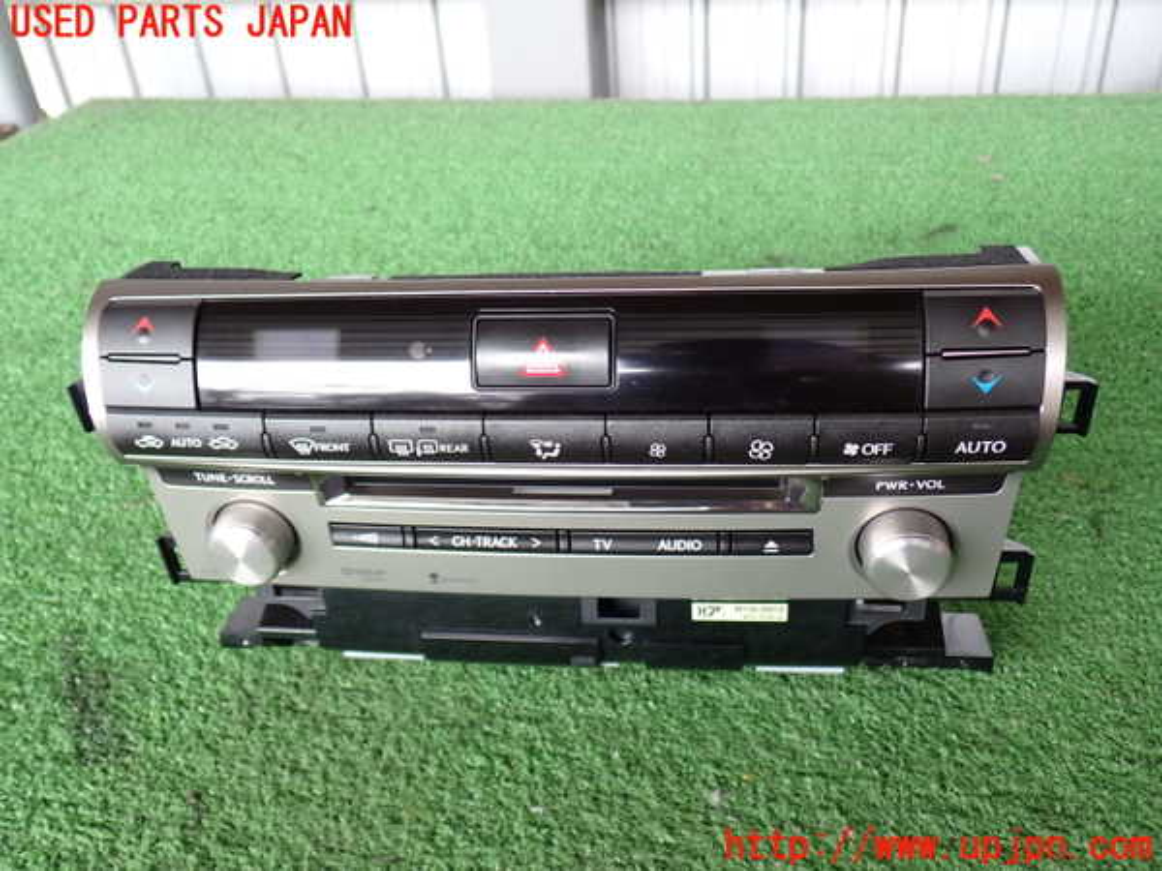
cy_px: 436
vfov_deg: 44.2
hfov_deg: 56.8
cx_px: 581
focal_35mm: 32
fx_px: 1074
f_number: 2.4
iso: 200
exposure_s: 1/50
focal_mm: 5.79
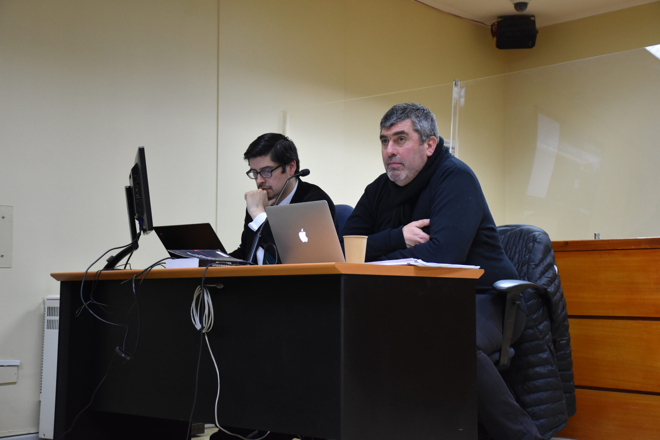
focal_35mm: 57
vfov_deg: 23.8
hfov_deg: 35.1
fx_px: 1045
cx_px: 330
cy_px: 220
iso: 1600
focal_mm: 38
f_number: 4.2
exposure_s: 1/60
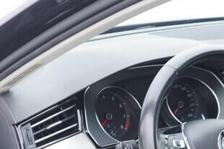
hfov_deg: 17.3
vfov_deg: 11.1
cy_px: 236
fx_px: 734
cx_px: 127
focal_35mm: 118
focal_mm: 24
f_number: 2.8
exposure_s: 1/40
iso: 250
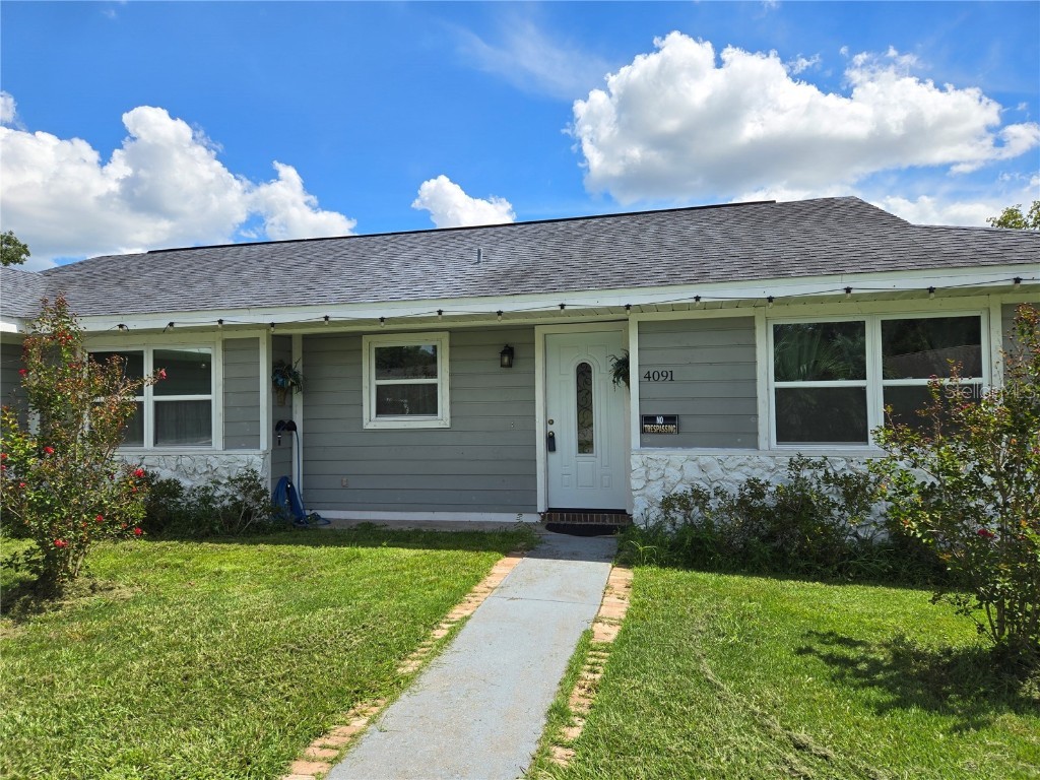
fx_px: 691
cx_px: 520
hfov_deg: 73.9
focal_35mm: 23
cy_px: 390
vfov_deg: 58.9
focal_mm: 5.4
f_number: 1.8
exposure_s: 1/1973
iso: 25
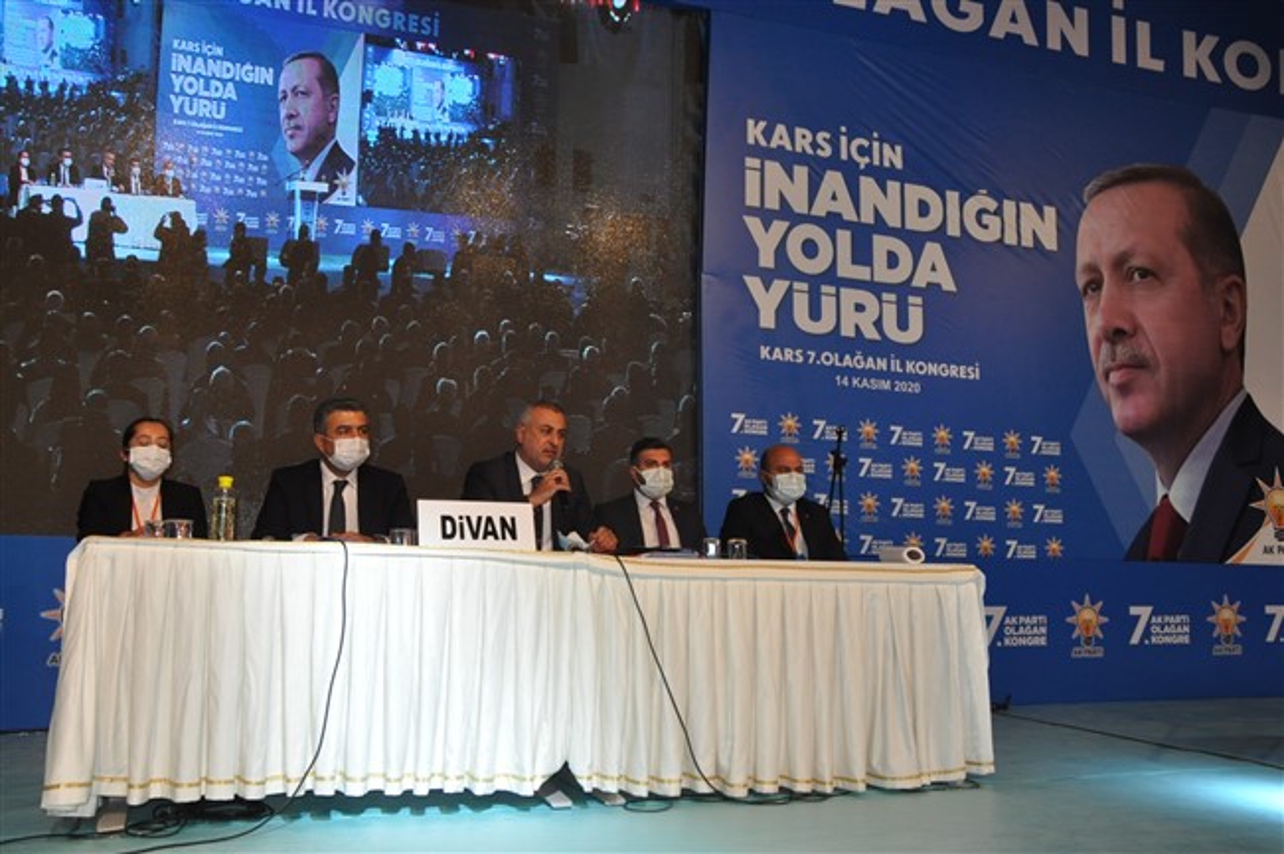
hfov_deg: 59.5
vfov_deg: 41.6
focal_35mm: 32
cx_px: 642
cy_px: 427
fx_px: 1122
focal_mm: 21
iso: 1250
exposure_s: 1/200
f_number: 9
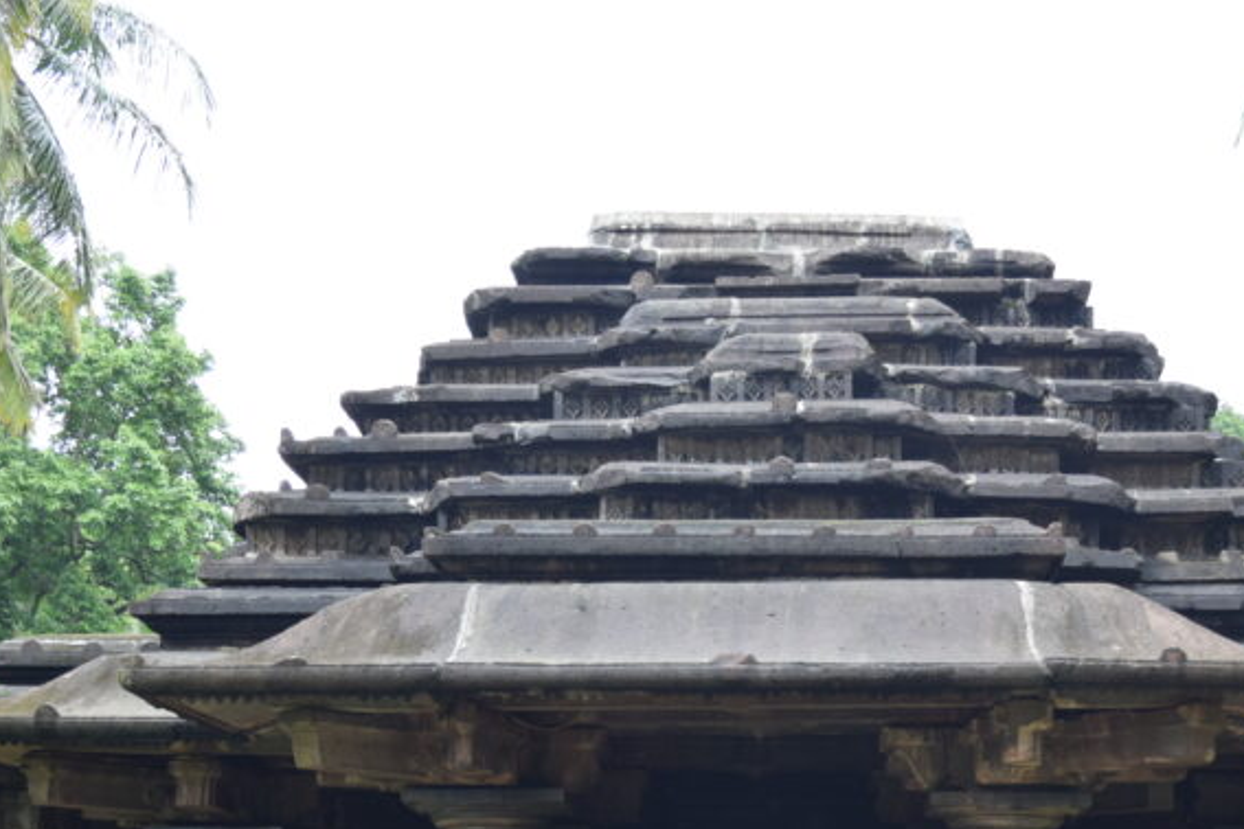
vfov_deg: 20.5
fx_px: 2246
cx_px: 748
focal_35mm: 65
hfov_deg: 30.9
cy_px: 729
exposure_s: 1/320
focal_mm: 24
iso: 400
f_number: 5
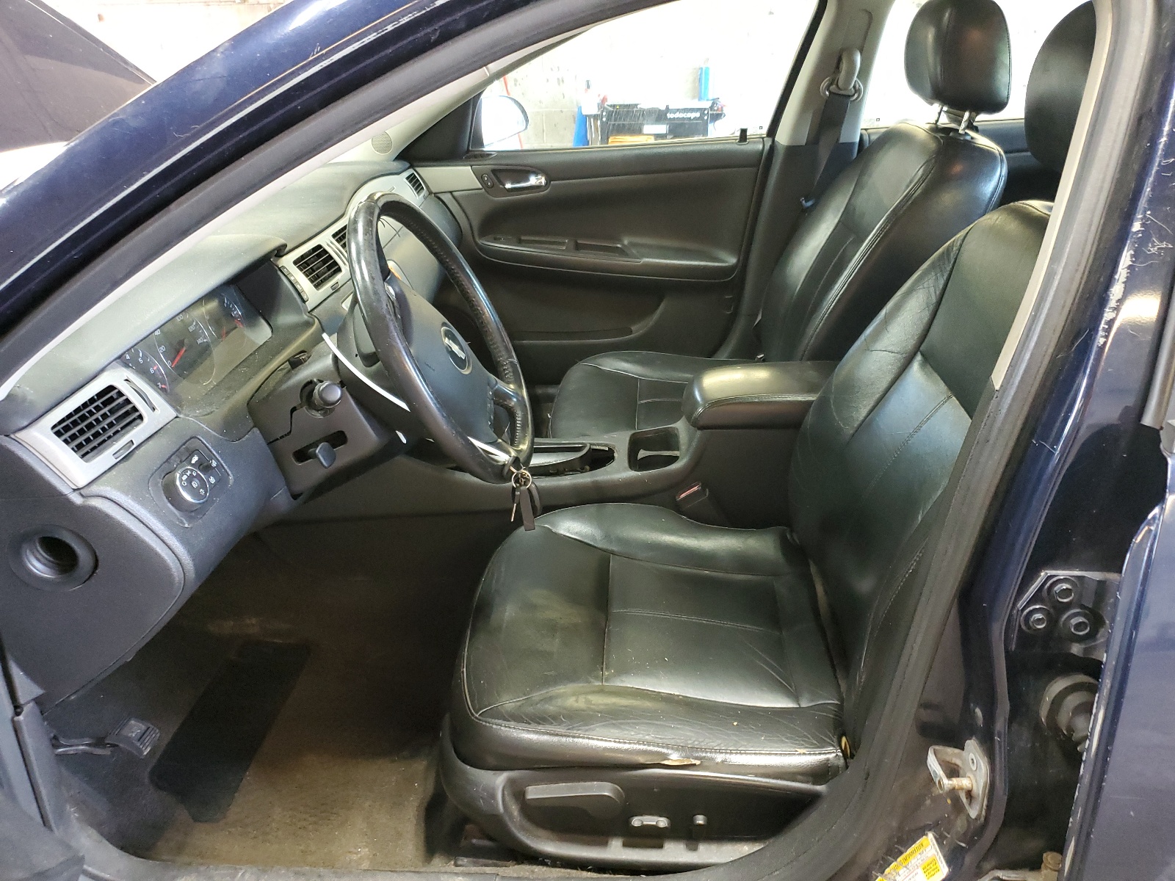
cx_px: 588
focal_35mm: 26
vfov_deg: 53.1
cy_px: 440
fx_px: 883
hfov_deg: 67.3
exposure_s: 1/60.2
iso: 342
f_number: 1.5
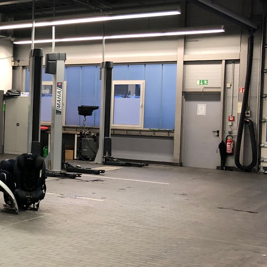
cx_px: -99
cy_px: 126
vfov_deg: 25.4
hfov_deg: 22.2
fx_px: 593
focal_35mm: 68
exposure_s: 1/17
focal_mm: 4
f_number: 1.8
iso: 40
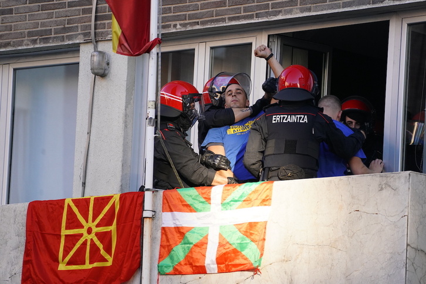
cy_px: 142
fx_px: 4733
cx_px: 213
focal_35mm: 400
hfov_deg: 5.2
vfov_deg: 3.4
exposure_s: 1/1000
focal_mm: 400
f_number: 5.6
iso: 2500
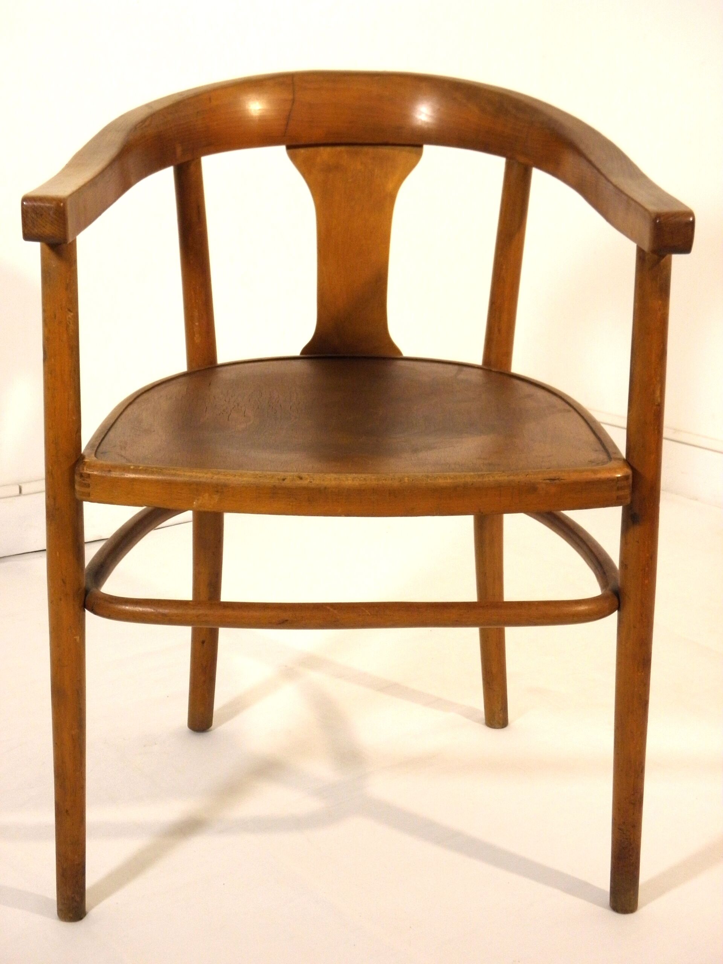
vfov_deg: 35.5
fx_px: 1504
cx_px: 362
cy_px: 482
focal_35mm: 54
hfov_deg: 27.0
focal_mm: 9.7
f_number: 4.1
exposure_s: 1/15
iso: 200
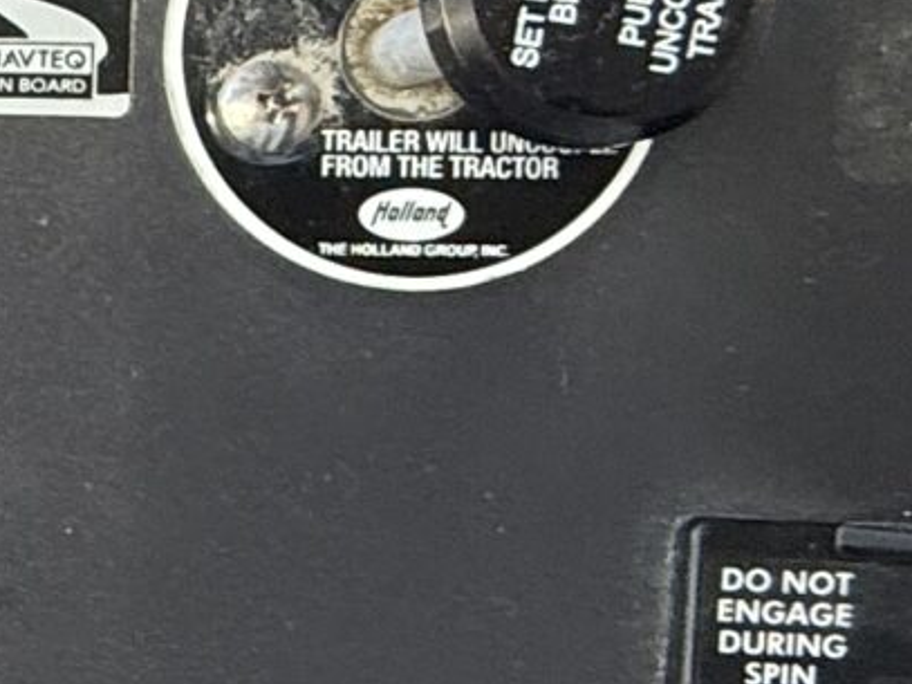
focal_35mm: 88
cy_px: 523
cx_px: -1125
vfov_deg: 16.7
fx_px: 2318
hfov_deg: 15.4
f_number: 2.2
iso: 160
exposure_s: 1/99
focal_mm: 2.22
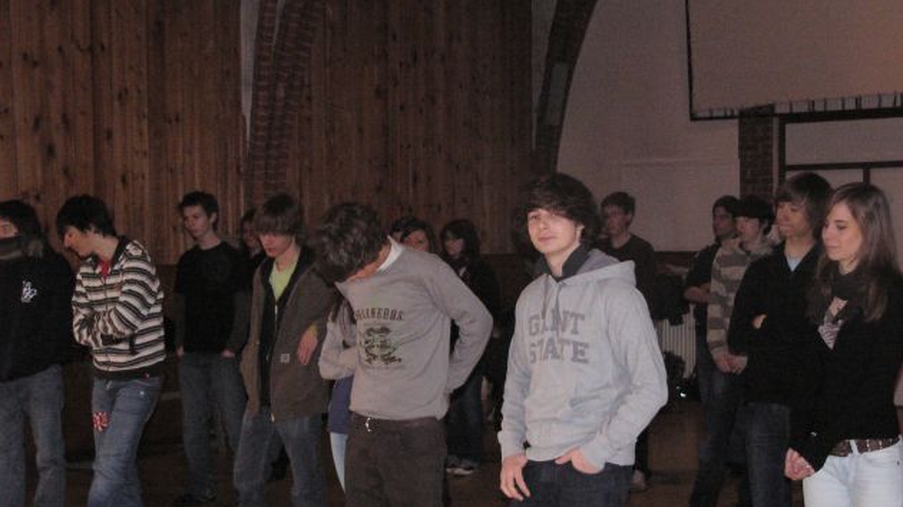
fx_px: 1484
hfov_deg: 33.8
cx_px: 447
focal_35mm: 62
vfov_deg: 19.4
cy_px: 296
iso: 400
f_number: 2.8
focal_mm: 9.3
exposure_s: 1/60
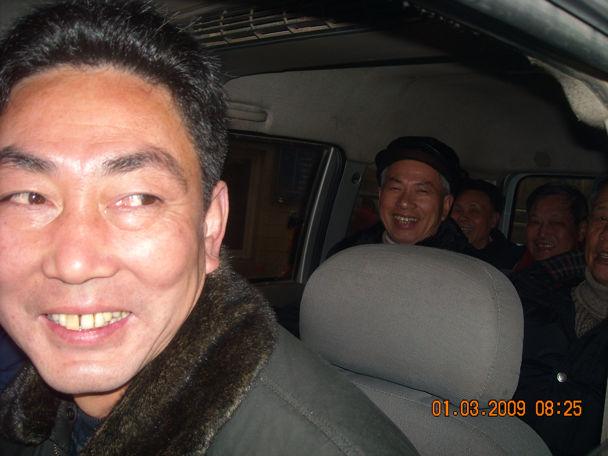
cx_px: 304
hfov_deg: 52.6
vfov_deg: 40.7
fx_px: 615
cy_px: 228
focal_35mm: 35
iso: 64
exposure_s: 1/60
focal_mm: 5.7
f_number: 2.8
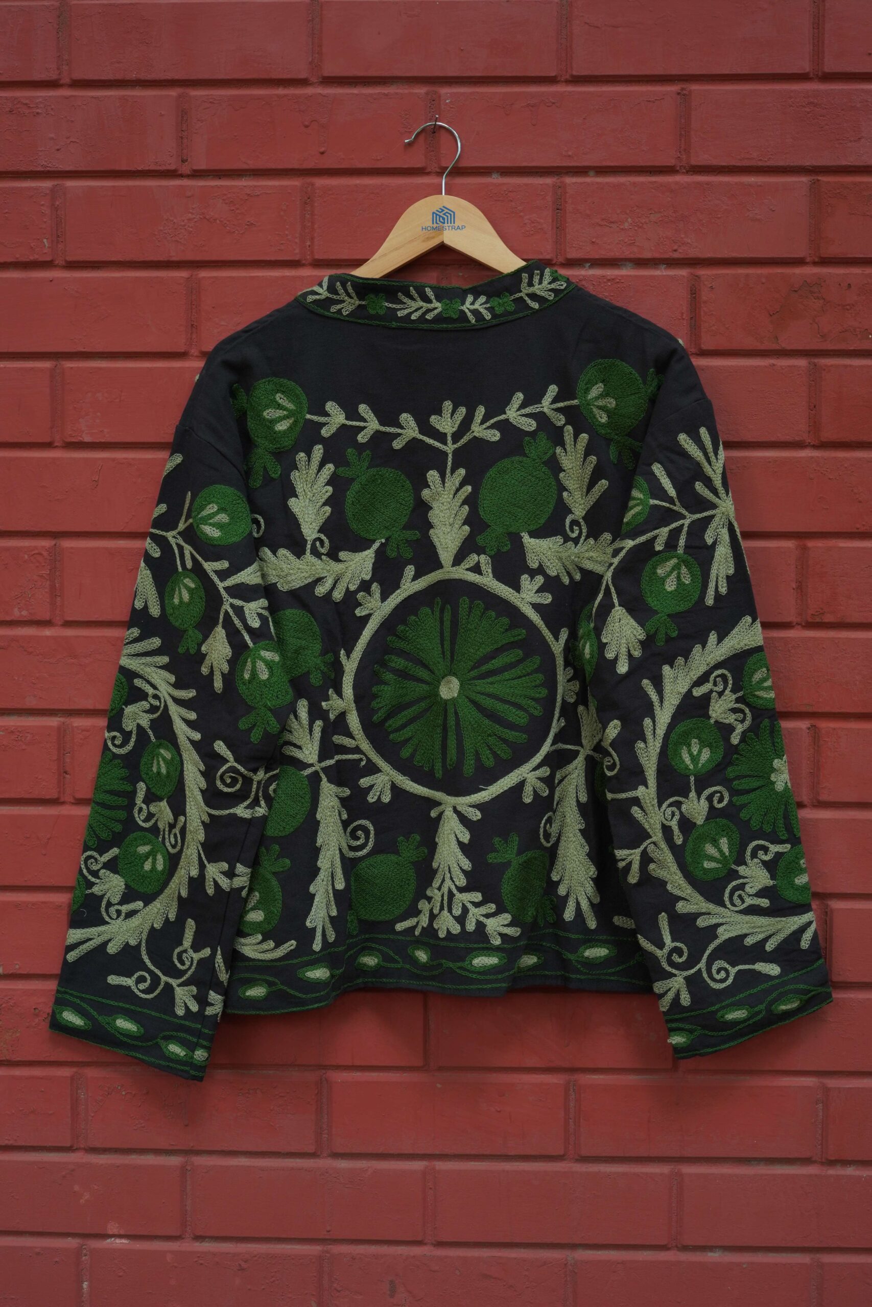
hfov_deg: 27.0
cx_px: 436
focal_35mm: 50
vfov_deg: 39.6
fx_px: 1816
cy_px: 654
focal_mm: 50
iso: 500
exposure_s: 1/160
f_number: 7.1
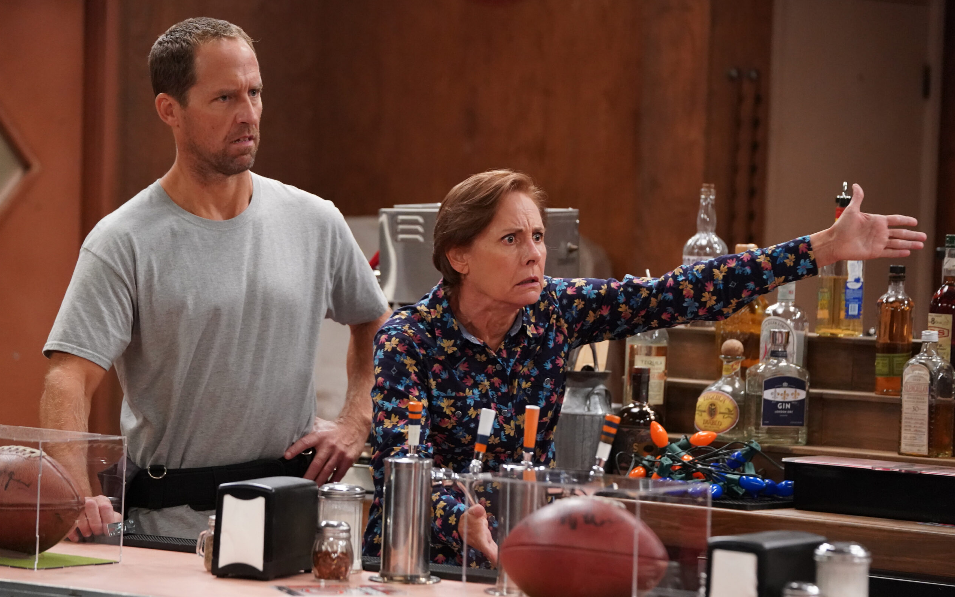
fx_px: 3670
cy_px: 306
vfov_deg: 9.3
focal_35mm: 141
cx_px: 477
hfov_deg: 14.8
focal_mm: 138
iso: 8000
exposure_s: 1/200
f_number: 4
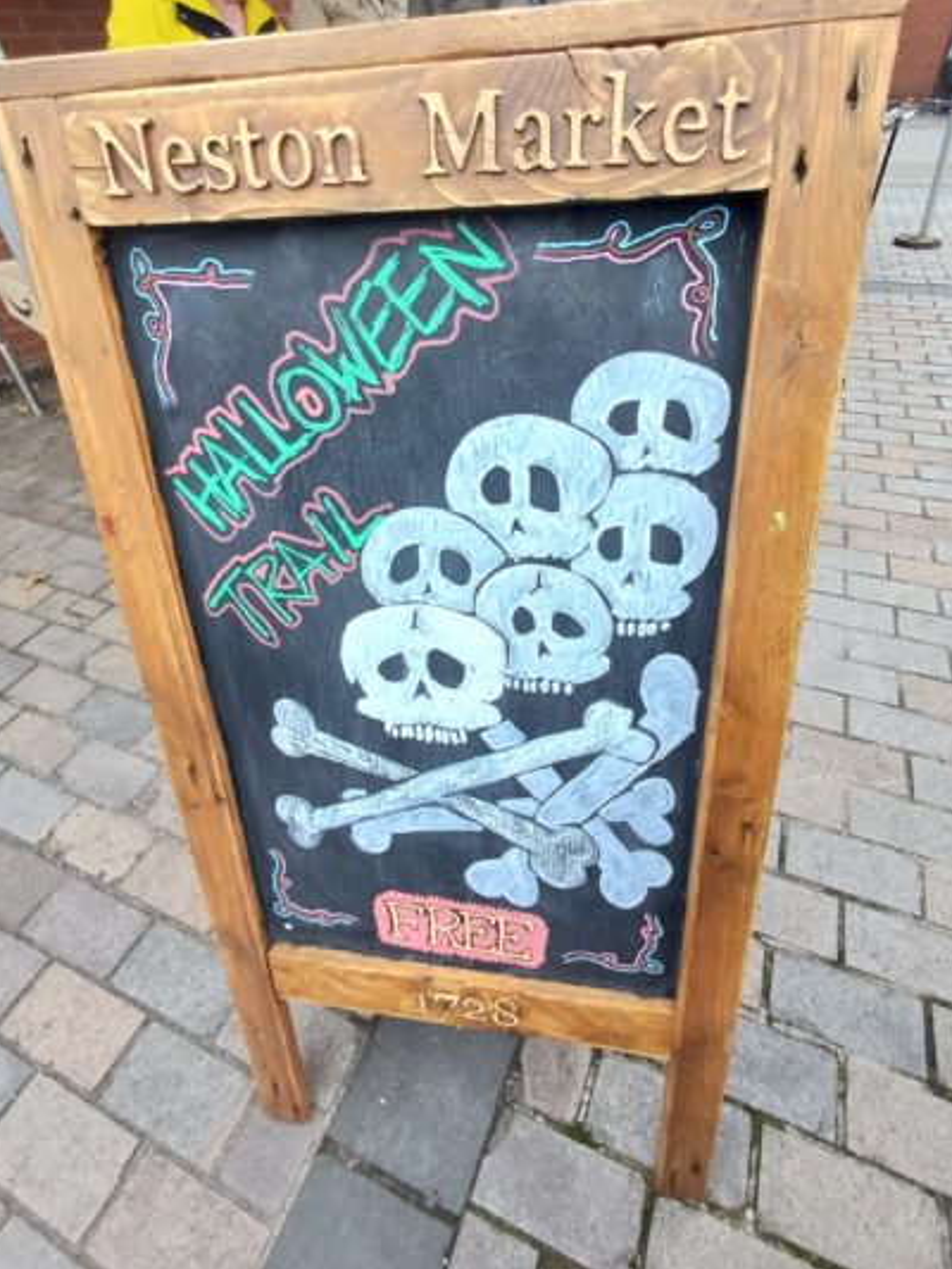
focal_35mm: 18
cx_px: 516
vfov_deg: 87.4
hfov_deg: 71.5
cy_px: 560
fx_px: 660
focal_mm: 1.64
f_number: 2.2
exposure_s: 1/50
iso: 100
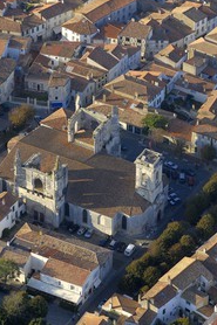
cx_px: 80
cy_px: 162
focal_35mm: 159
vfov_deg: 12.9
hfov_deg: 8.6
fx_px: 1439
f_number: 5
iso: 100
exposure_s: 1/350
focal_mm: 70
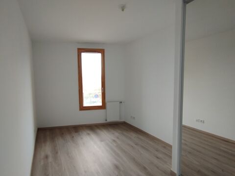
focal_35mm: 15
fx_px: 102
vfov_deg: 81.7
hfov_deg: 98.2
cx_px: 118
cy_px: 88
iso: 125
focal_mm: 1.65
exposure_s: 1/50
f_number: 2.2
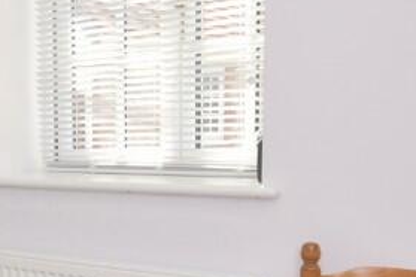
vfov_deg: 20.5
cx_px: -37
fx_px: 763
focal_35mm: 66
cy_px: 208
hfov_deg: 27.9
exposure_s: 1/200
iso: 160
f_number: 5
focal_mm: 12
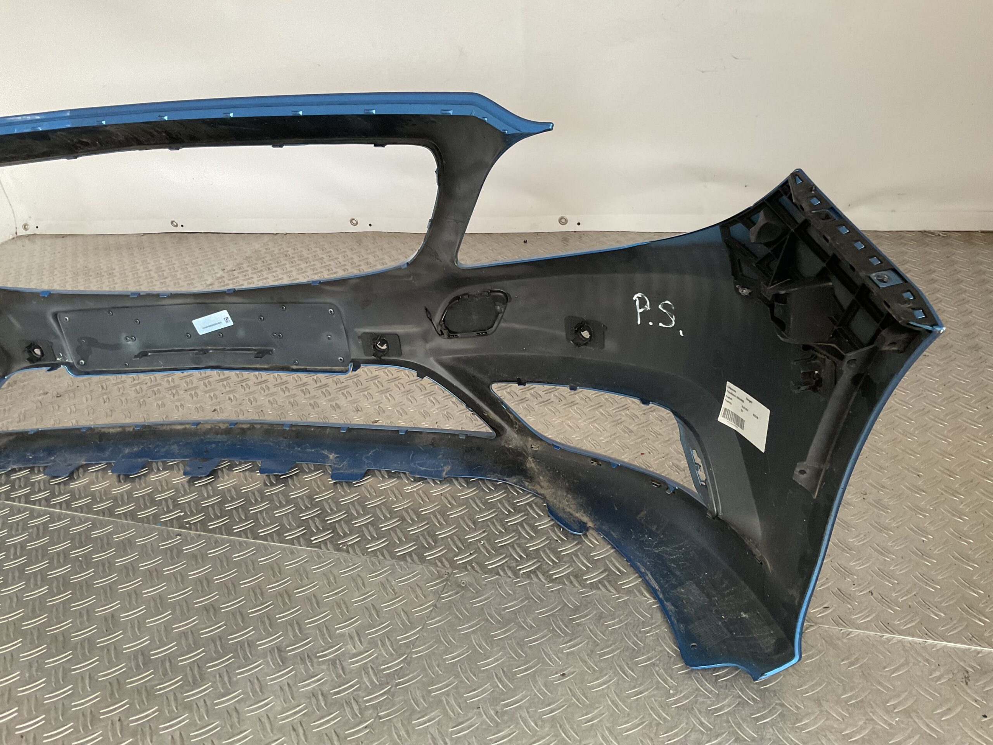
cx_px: 496
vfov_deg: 48.2
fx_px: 832
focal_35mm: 29
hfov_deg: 61.7
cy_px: 372
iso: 100
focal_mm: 3
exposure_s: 1/50
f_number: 1.8
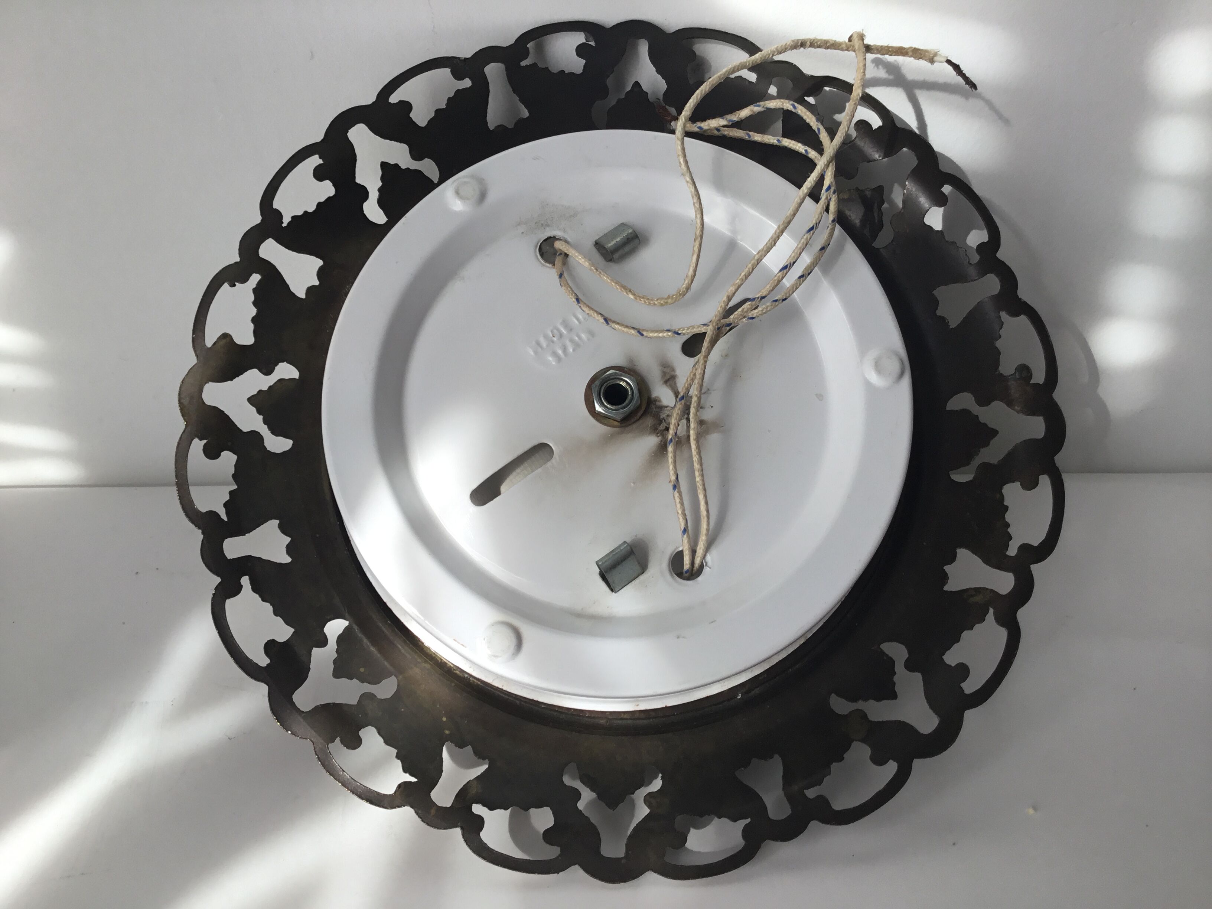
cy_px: 454
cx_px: 606
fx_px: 1085
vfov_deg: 45.4
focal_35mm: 31
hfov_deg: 58.4
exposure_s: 1/196
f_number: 2.4
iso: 25
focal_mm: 3.3
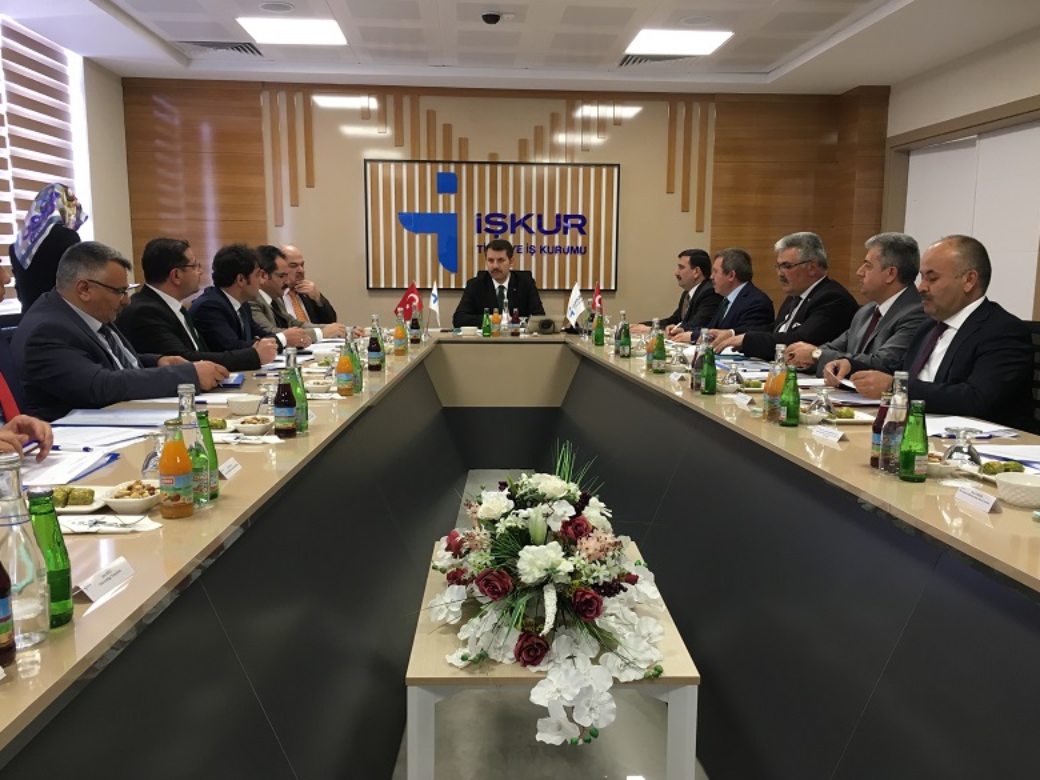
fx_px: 901
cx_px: 529
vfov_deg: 46.8
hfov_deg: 60.0
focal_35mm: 30
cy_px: 401
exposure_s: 1/33
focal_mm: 4.15
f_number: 2.2
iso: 80
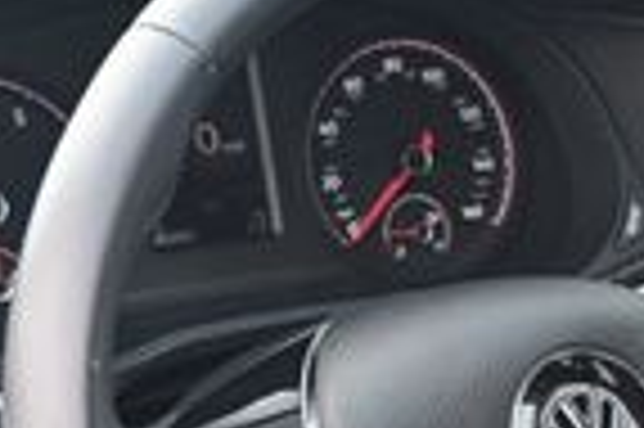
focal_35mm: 131
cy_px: 707
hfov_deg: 15.3
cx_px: 680
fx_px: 2343
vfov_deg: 10.0
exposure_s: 1/160
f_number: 3.8
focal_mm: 19.5
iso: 400
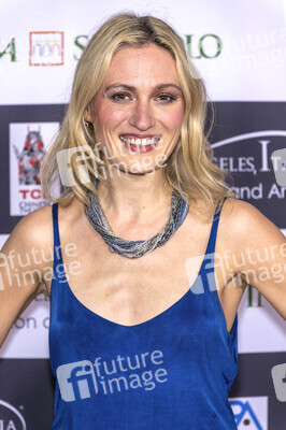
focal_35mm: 120
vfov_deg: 17.1
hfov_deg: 11.4
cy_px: 215
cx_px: 143
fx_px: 1432
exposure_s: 1/200
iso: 800
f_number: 5.6
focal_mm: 120
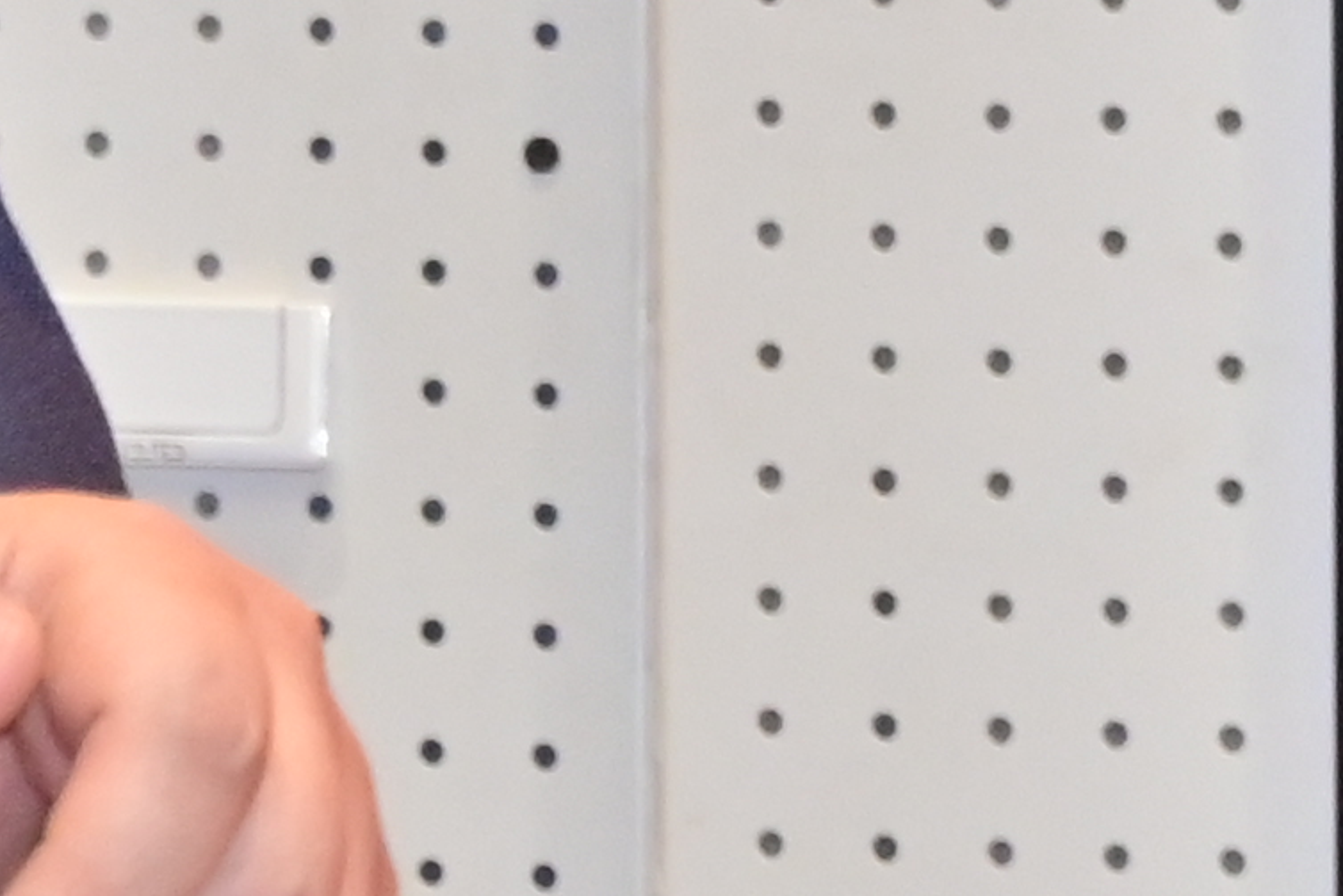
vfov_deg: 2.5
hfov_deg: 3.6
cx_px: -2401
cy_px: -1851
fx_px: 20670
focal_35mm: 554
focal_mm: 50
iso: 800
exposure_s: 1/80
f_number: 6.3
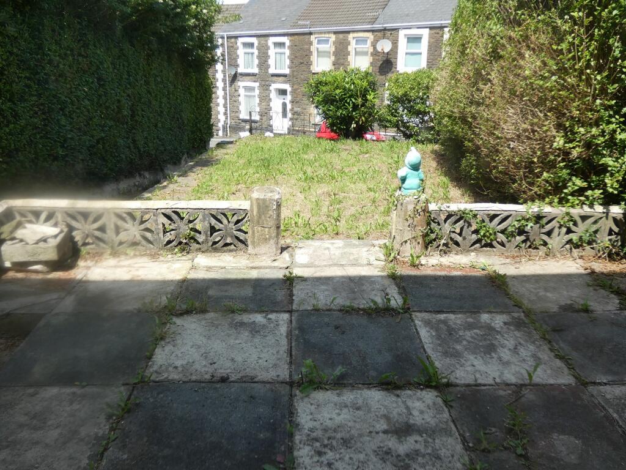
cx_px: 313
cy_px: 235
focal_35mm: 30
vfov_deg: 46.8
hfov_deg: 60.0
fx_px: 543
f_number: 3.3
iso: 80
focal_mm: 5.3
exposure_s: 1/500
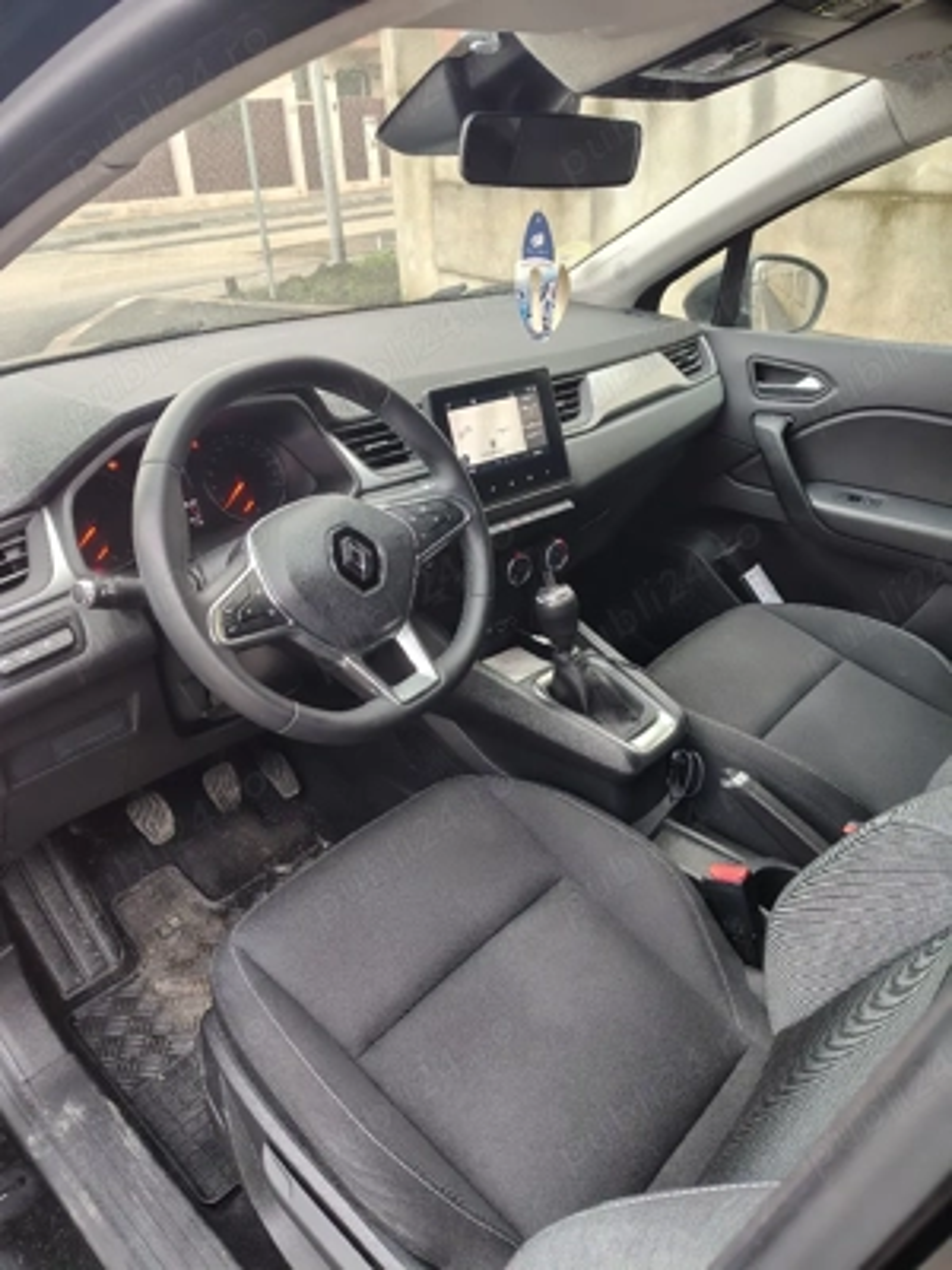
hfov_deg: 56.8
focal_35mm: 24
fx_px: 880
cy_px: 635
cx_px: 476
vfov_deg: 71.6
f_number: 1.8
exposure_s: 1/100
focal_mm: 5.56
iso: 1141
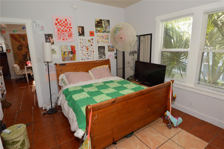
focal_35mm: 18
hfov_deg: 90.1
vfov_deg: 67.3
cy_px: 74
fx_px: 112
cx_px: 112
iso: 400
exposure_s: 1/80
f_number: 7.1
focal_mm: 12
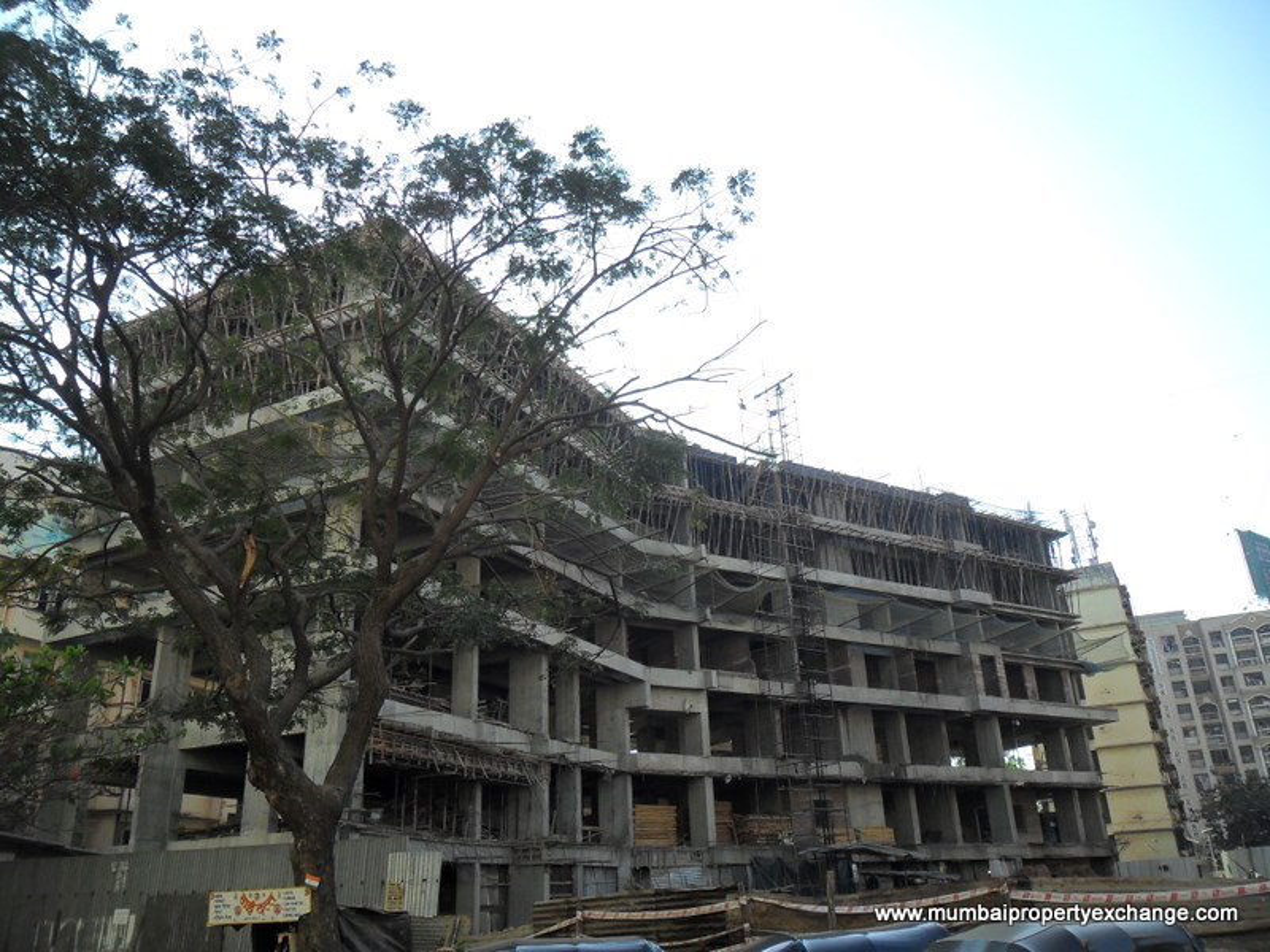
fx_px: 991
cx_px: 635
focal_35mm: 27
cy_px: 476
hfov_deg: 65.3
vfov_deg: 51.4
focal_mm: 4.9
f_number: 3.5
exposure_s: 1/500
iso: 100
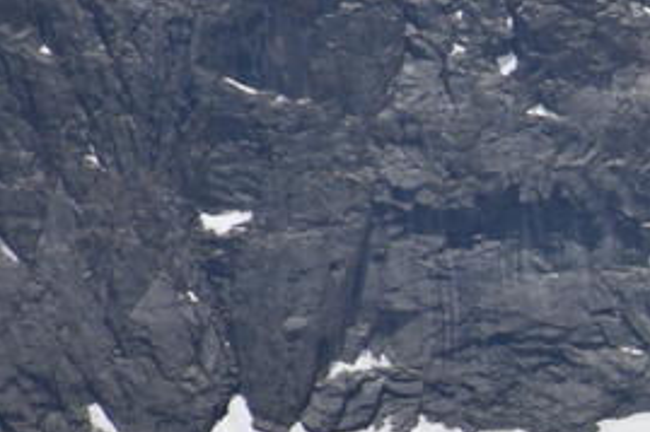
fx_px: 25803
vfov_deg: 1.0
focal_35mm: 1430
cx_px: 1467
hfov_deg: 1.4
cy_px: 256
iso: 100
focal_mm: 300
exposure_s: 1/640
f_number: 9
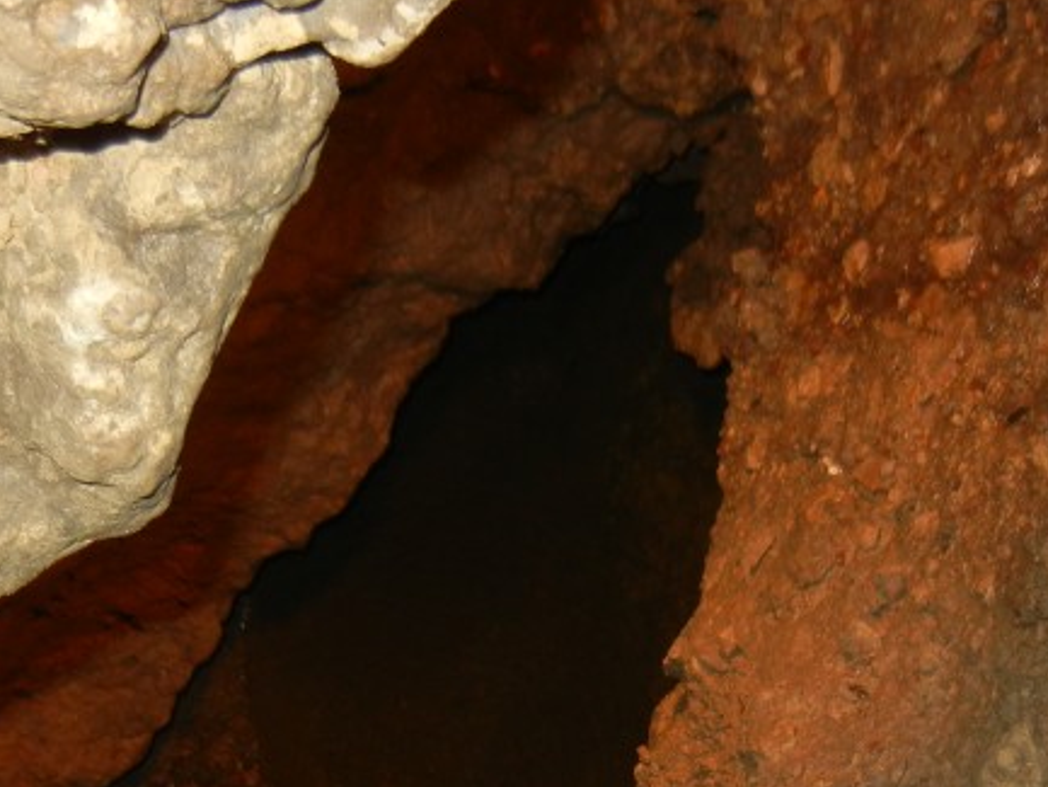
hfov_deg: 27.4
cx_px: 445
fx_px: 2150
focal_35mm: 71
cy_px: 869
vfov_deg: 19.8
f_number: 3.5
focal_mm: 5.4
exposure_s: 1/30
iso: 200
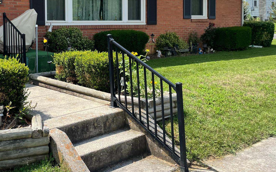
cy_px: 44
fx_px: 323
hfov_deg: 44.6
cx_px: 67
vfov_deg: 29.4
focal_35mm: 43
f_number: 1.6
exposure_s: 1/3300
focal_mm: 4.2
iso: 50
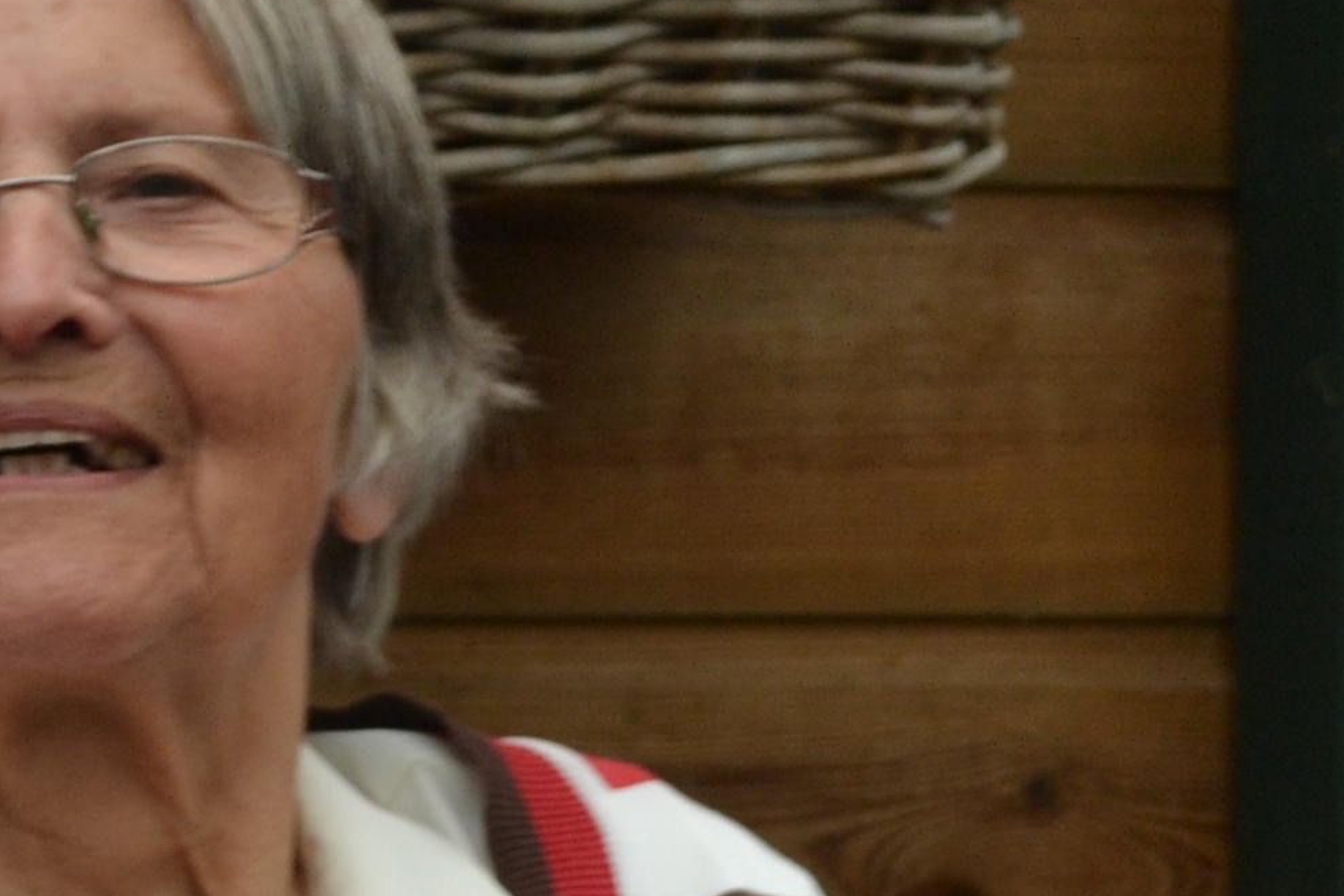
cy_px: 789
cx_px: -985
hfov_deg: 7.9
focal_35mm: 253
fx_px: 9445
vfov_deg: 5.4
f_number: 5.6
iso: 280
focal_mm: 36
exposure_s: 1/125
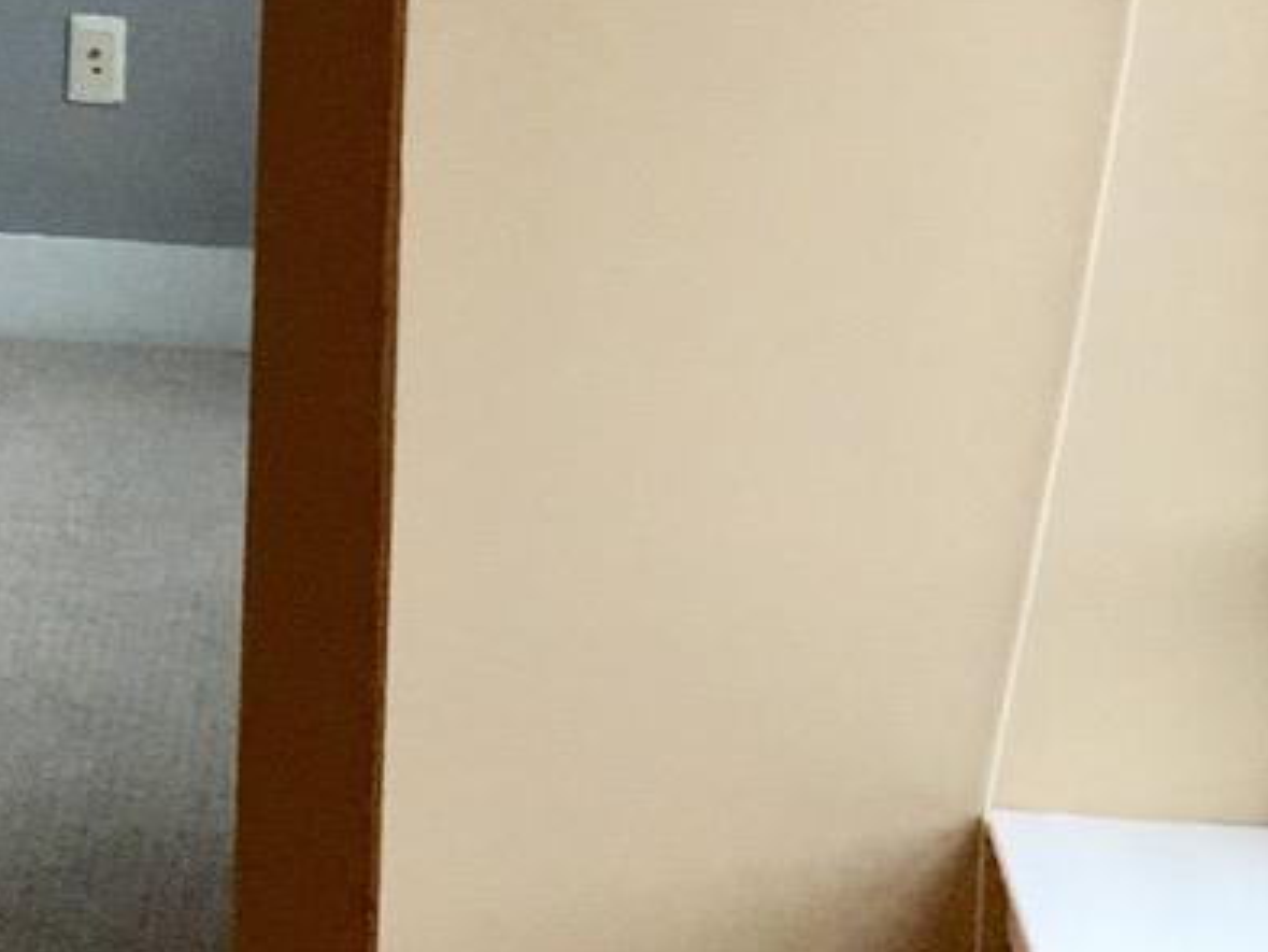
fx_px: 5533
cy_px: -381
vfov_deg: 9.6
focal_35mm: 151
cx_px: -739
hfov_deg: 12.3
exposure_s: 1/33
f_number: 2.2
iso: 125
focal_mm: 4.15
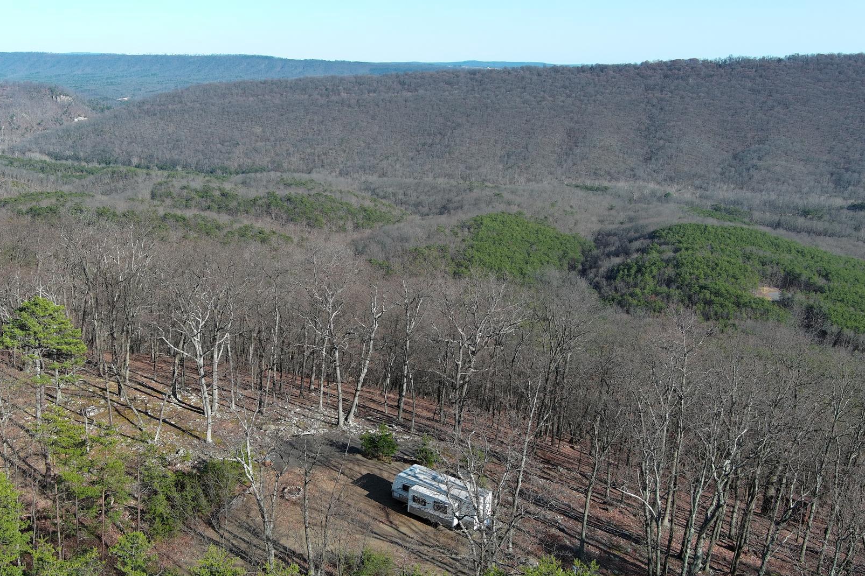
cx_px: 366
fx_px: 889
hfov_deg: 51.7
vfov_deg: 35.9
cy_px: 316
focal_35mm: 37
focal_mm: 10.57
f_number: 2.8
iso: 100
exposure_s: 1/793
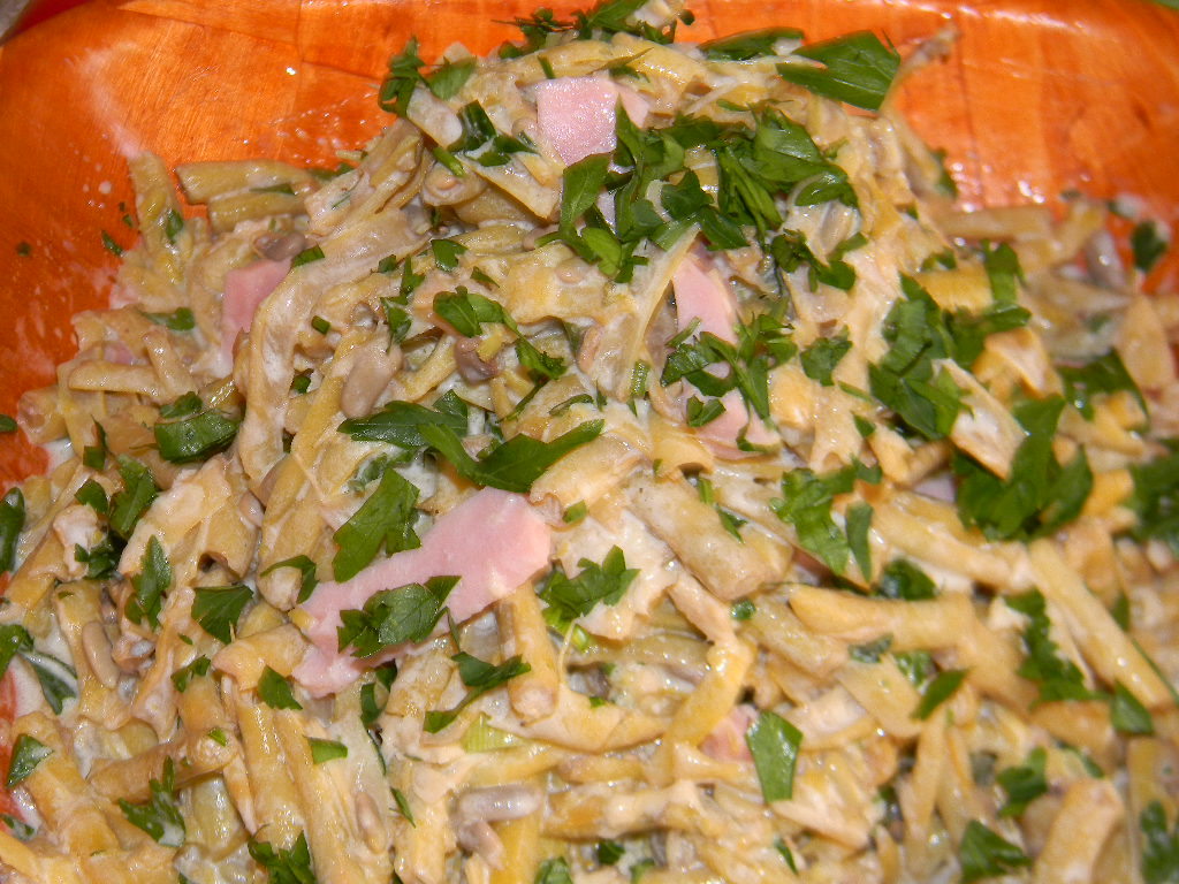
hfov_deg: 23.6
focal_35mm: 83
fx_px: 2827
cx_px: 590
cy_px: 442
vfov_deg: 17.8
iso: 200
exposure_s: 1/30
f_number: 4.5
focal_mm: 15.1
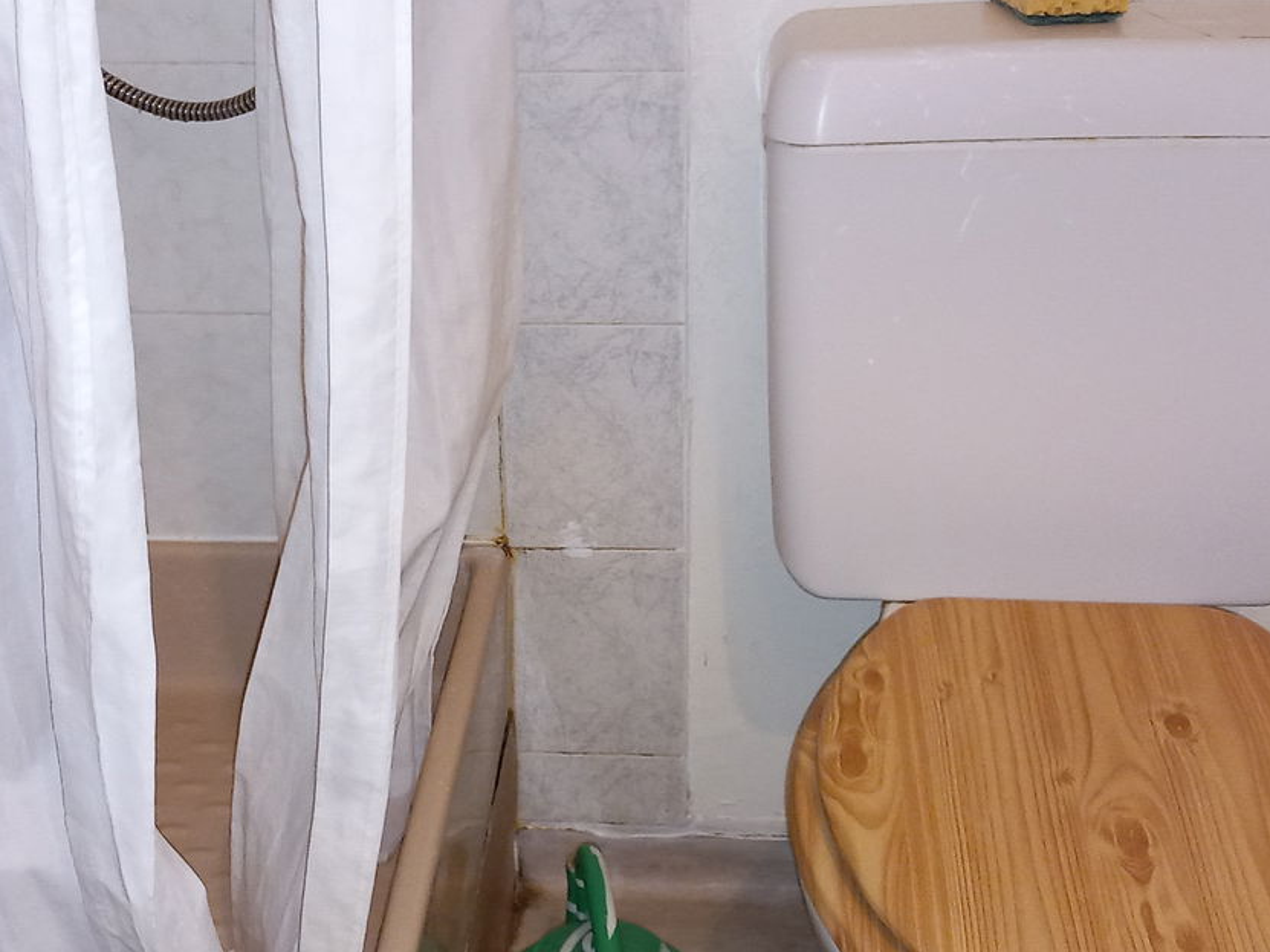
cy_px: 439
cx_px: 599
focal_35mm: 52
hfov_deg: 36.8
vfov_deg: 28.0
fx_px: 1908
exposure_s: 1/25
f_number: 1.8
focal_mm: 4
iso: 250
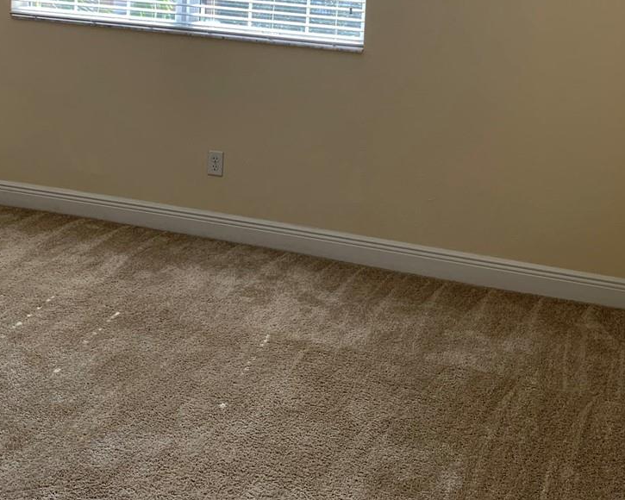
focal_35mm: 56
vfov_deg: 25.9
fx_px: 1036
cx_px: 284
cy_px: 14
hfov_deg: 33.6
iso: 25
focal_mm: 4.25
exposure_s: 1/142
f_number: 1.8
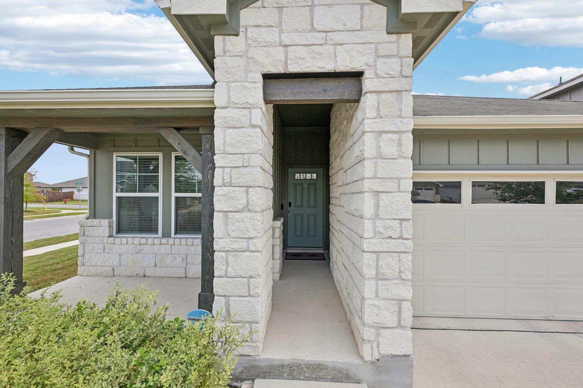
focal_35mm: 14
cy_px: 194
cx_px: 292
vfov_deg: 81.2
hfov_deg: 104.3
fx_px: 227
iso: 100
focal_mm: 14
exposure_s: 1/180
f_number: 6.7
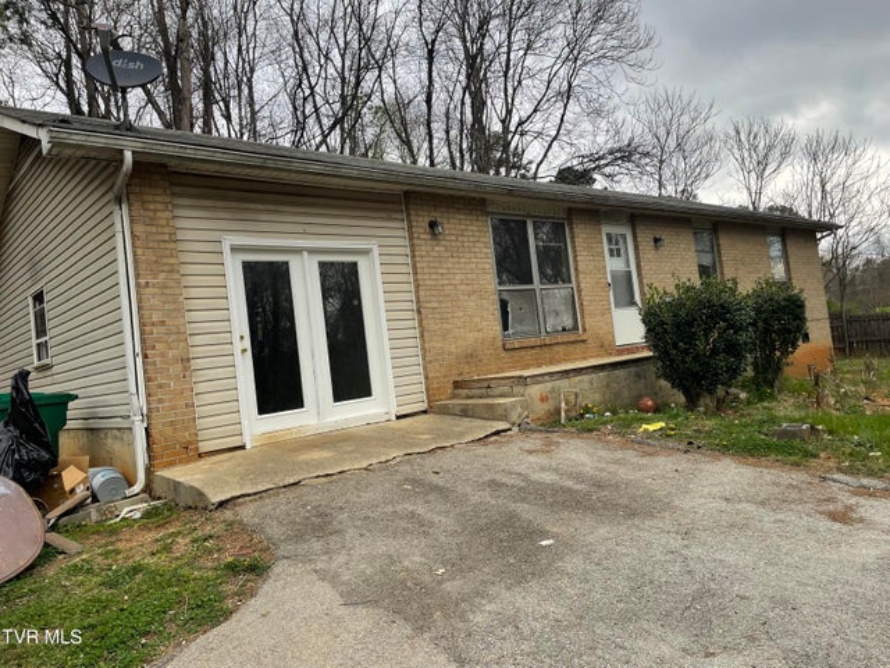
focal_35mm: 26
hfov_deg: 67.3
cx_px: 445
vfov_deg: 53.1
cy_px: 334
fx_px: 668
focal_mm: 4.2
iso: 32
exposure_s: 1/383
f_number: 1.6
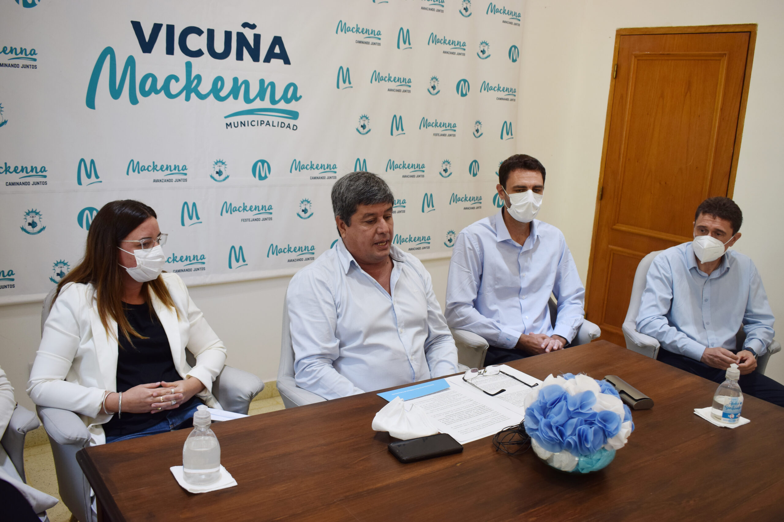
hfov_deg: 57.2
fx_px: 719
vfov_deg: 40.0
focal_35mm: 33
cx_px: 392
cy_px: 261
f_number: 5
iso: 400
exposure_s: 1/100
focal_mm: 22
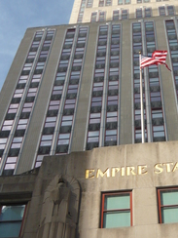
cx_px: 146
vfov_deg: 29.4
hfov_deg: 22.2
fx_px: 446
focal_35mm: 65
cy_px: 62
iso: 100
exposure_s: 1/160
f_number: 8
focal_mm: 5.5
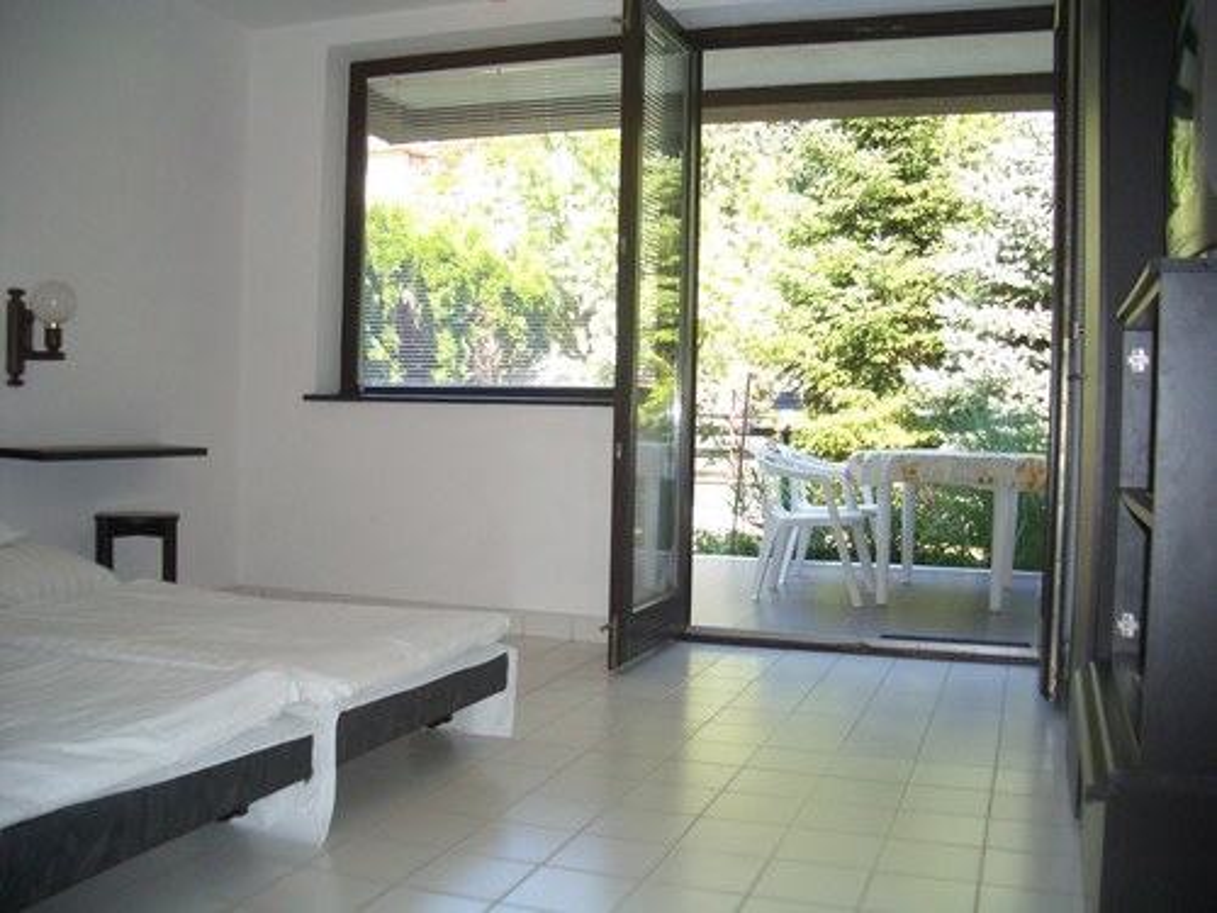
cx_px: 608
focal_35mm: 35
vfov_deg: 40.7
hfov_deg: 52.6
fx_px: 1231
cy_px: 456
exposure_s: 1/200
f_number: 2.6
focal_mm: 5.8
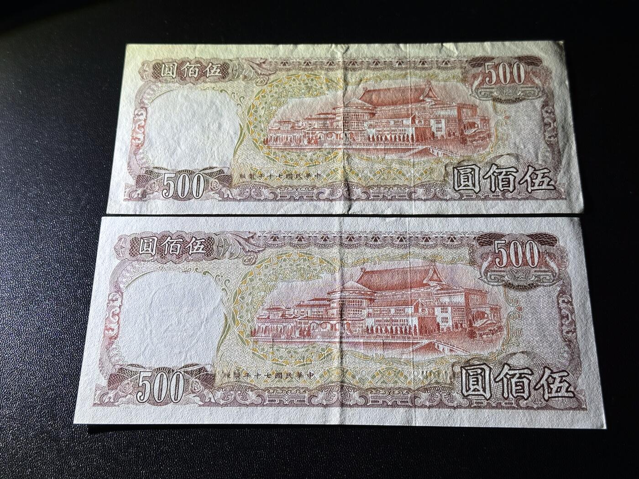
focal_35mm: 48
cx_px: 320
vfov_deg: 30.3
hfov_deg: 39.7
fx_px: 886
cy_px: 240
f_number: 1.78
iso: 64
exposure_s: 1/100
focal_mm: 6.86
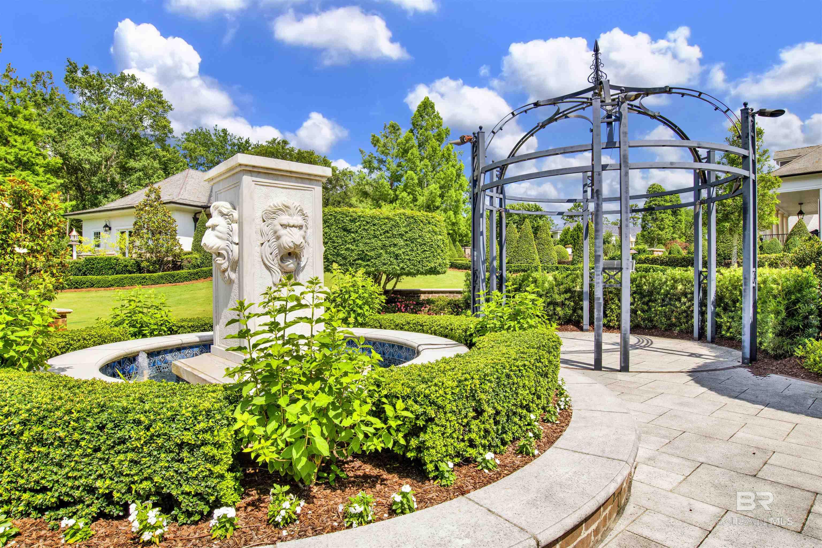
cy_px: 274
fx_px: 457
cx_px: 411
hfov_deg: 84.0
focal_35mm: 20
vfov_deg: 61.9
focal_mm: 20
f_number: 11
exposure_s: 1/250
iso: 200
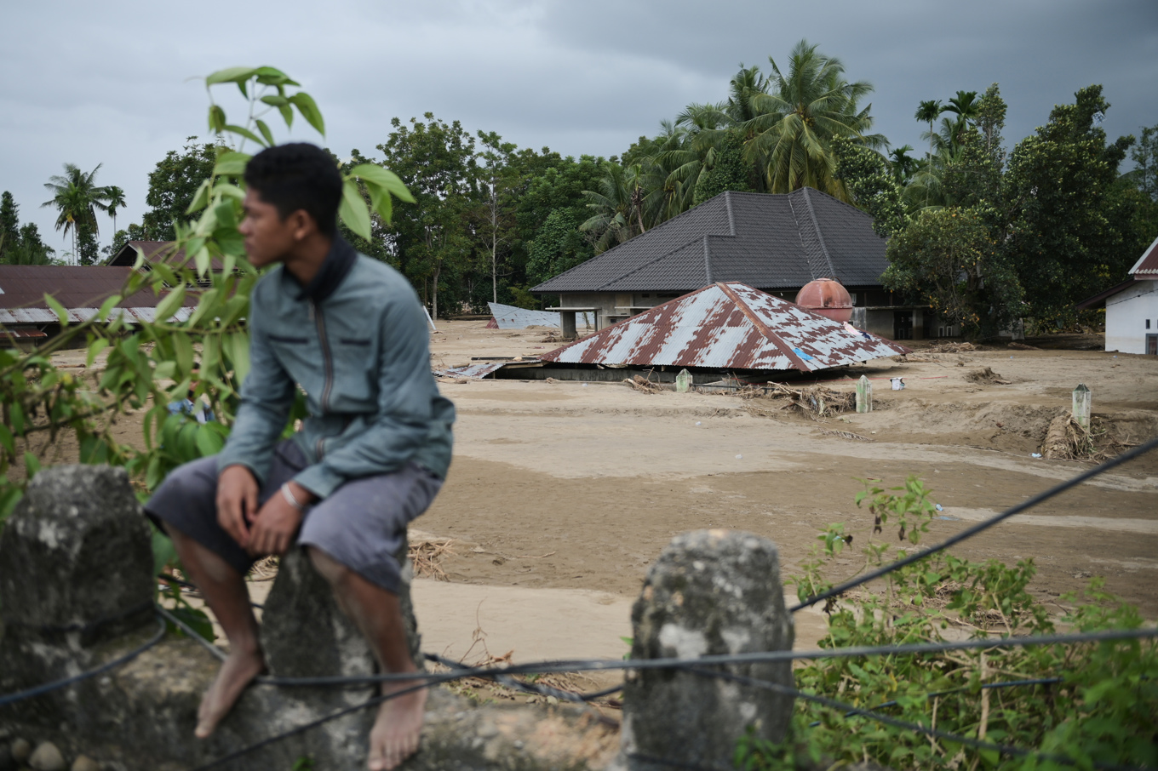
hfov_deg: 54.4
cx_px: 579
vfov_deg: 37.8
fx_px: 1125
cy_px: 386
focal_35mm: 35
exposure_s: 1/800
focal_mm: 35
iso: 100
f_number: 2.8
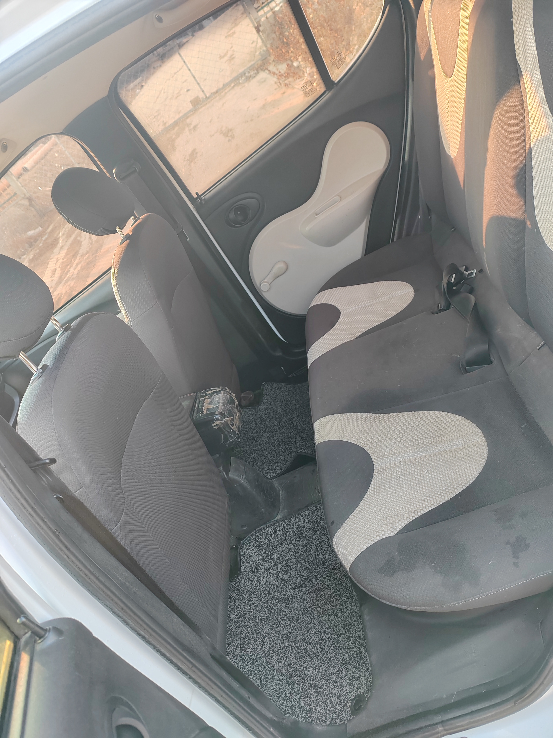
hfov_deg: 51.4
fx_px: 575
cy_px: 369
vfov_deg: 65.3
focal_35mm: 27
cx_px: 276
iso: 320
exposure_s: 1/100
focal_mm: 6.14
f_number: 1.8
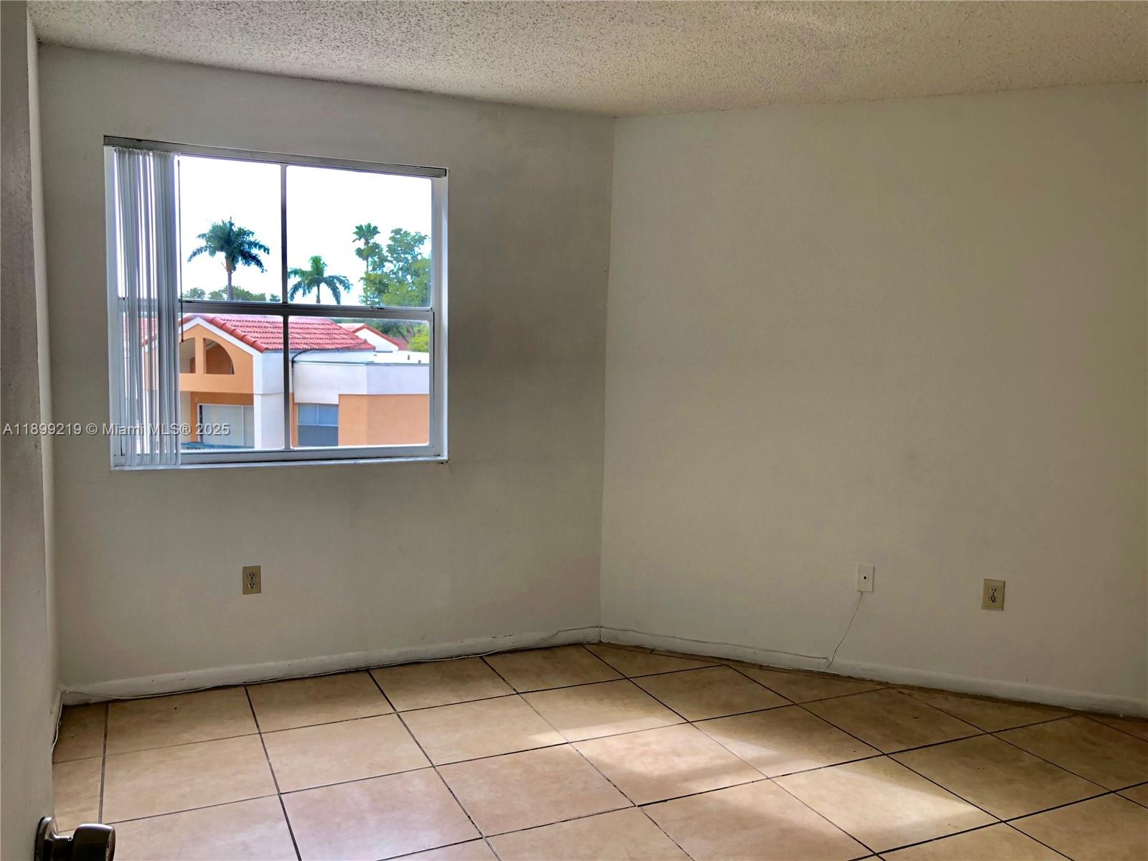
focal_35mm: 28
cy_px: 430
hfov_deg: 63.4
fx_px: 929
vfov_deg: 49.7
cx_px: 574
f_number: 1.8
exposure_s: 1/120
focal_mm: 4
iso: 25
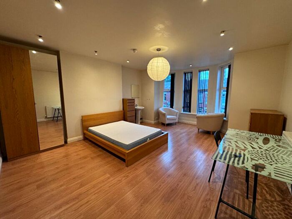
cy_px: 110
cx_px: 146
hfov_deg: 102.1
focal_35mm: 14
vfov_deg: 85.7
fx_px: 118
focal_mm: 2.22
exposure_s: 1/100
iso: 250
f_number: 2.2
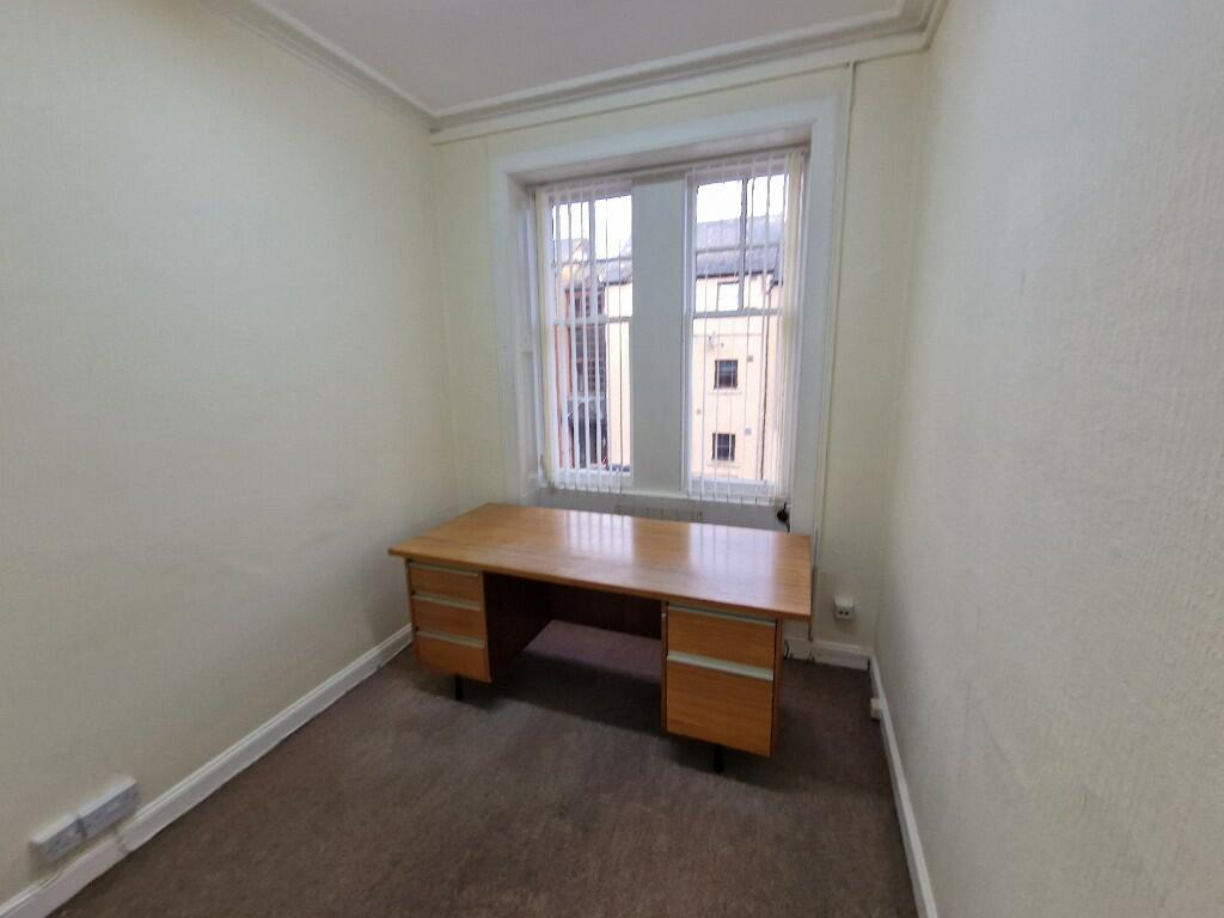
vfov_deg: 89.9
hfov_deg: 106.2
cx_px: 612
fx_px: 460
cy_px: 459
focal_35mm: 13
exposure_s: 1/100
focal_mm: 2.2
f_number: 2.2
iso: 64
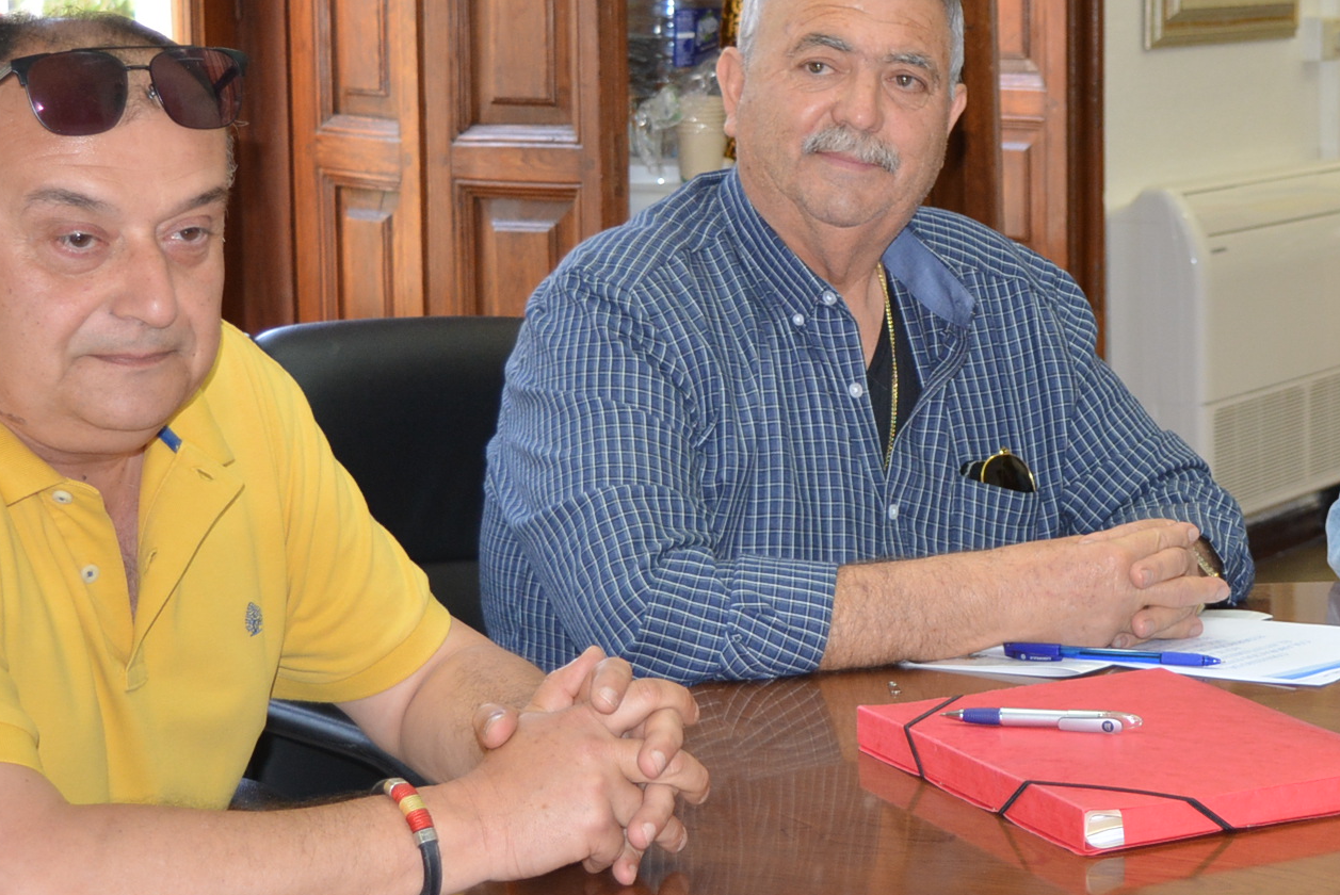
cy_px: 348
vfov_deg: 13.7
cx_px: 1172
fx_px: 3725
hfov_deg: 20.0
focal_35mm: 100
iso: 400
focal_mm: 28
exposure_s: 1/125
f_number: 4.2
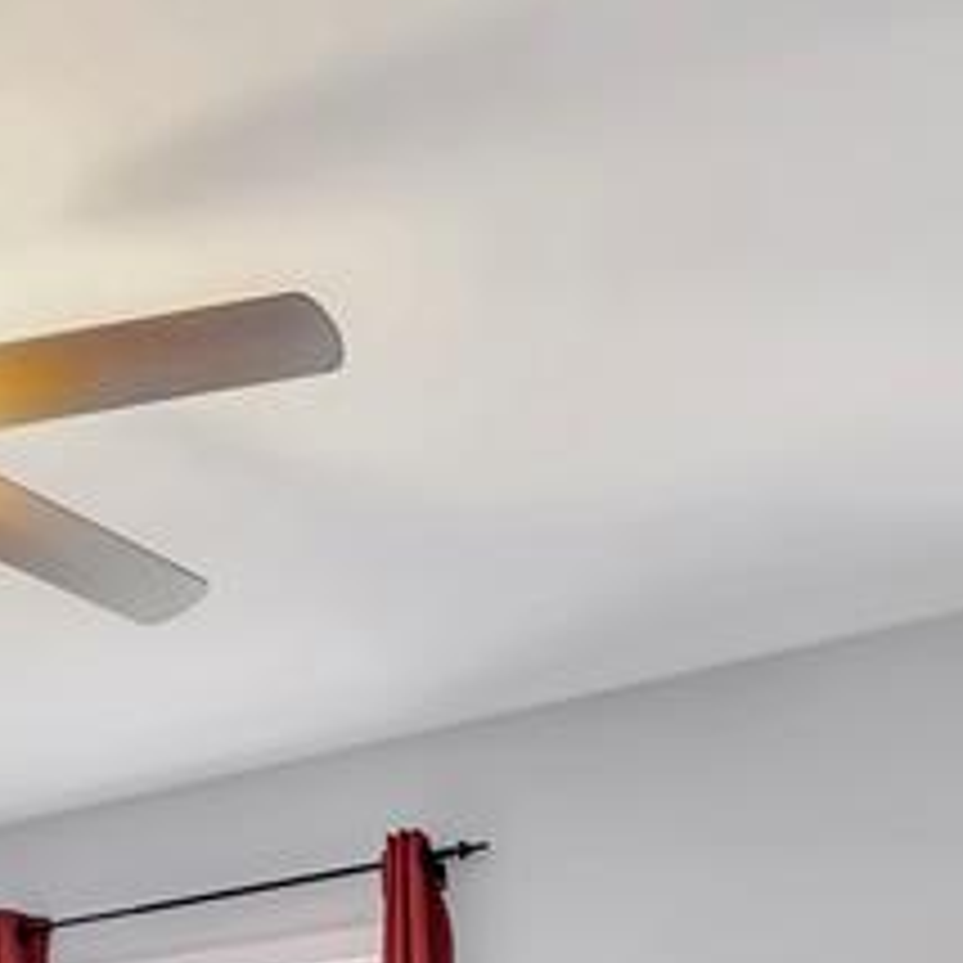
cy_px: 1372
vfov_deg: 23.5
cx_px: -117
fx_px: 1920
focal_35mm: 61
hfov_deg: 25.9
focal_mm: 10
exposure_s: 1/10
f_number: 5.6
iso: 100
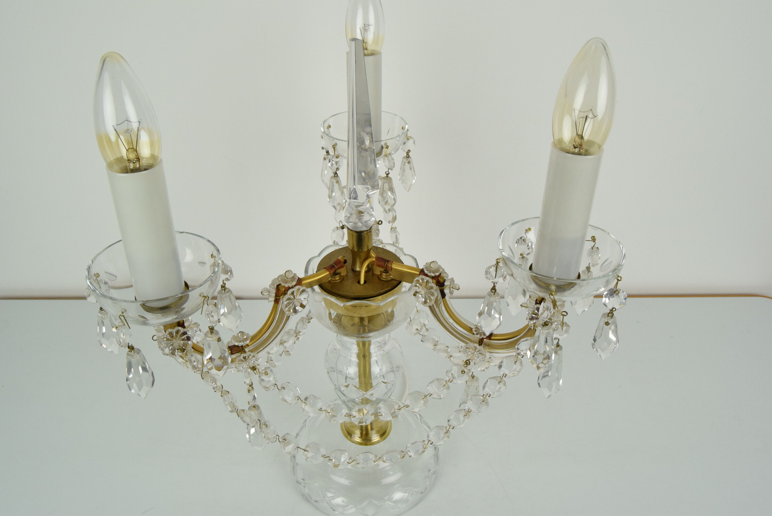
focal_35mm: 27
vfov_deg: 48.0
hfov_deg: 67.3
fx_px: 579
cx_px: 386
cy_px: 258
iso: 1600
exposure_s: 1/320
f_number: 9
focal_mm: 18
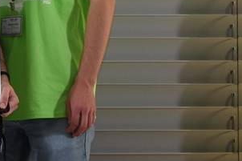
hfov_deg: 9.5
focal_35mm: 210
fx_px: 1411
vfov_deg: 6.5
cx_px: -127
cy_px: -43
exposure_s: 1/80
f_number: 3.8
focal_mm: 22
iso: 400
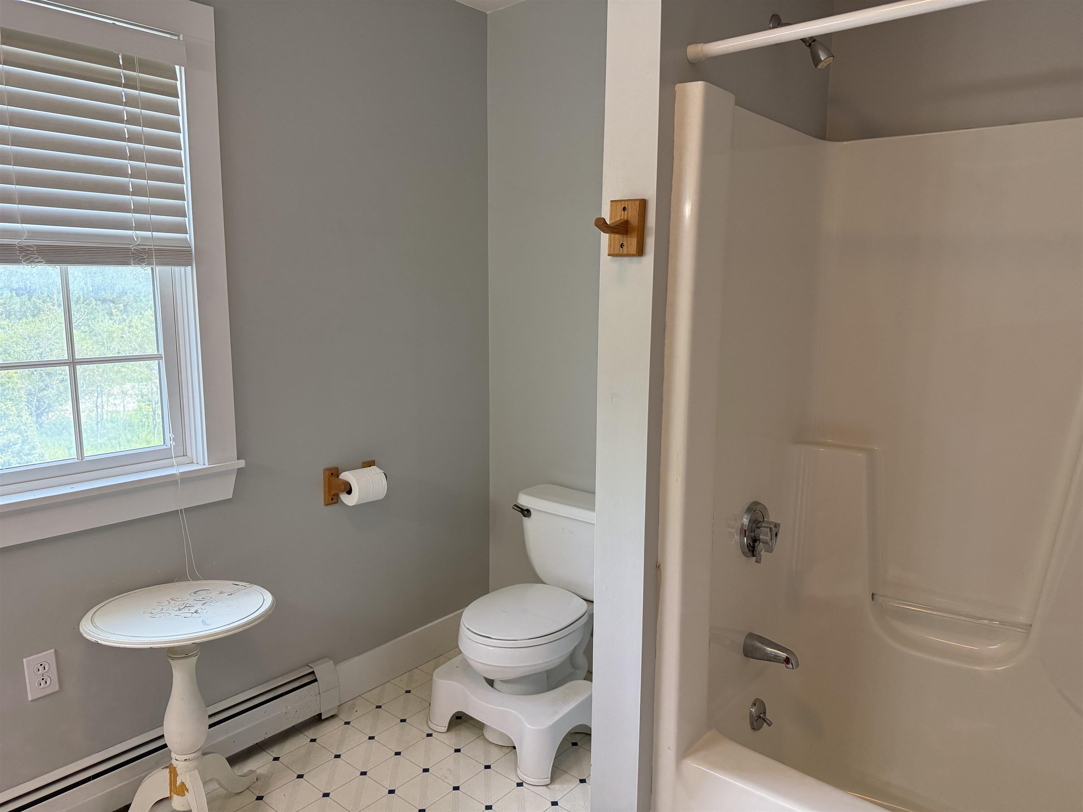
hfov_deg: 71.6
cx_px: 542
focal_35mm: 24
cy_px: 406
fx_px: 751
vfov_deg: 56.8
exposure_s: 1/120
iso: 200
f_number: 1.78
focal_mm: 6.76
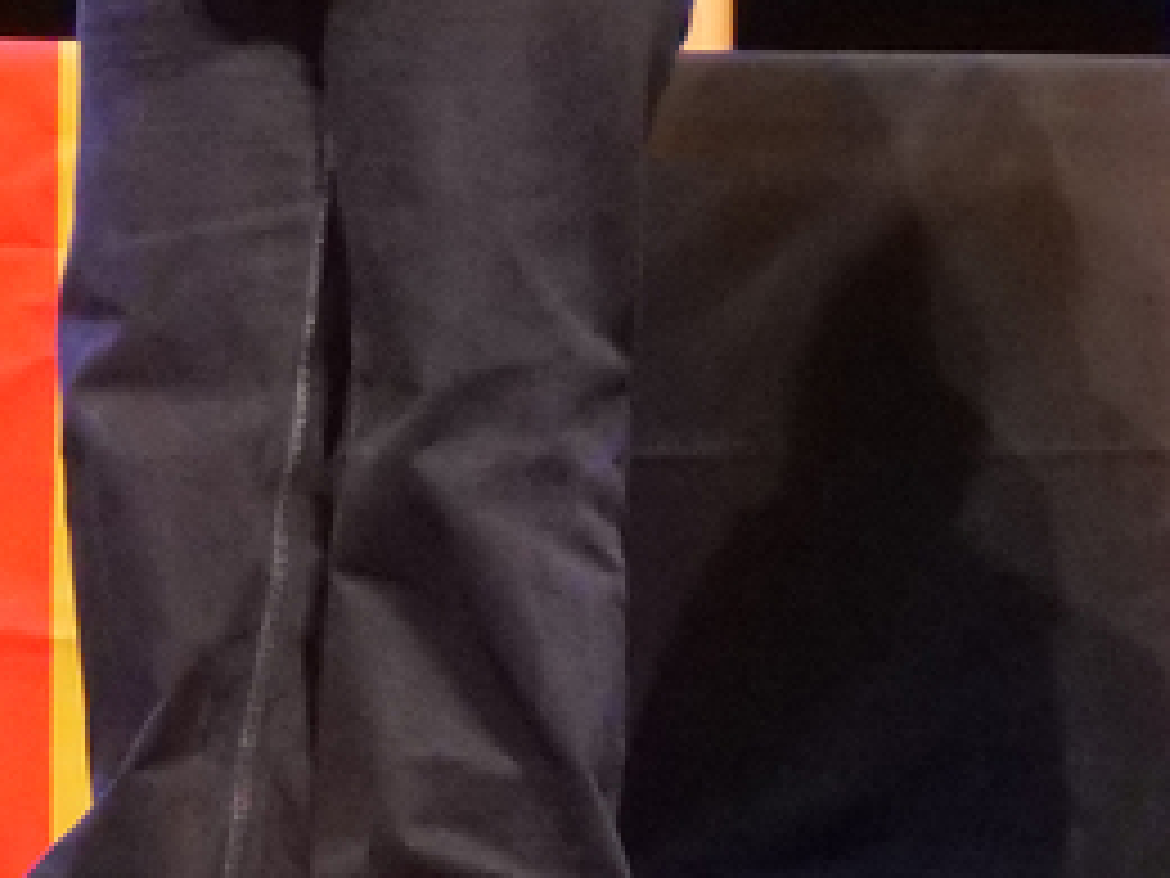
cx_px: 54
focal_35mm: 443
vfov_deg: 3.4
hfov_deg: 4.5
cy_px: 63
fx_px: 14973
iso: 3200
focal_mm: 36
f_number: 5.3
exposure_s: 1/80
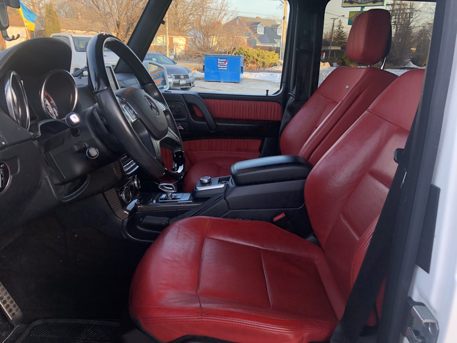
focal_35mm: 28
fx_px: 370
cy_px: 172
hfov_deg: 63.4
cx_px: 228
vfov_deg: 49.7
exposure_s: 1/120
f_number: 1.8
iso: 20
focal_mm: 4
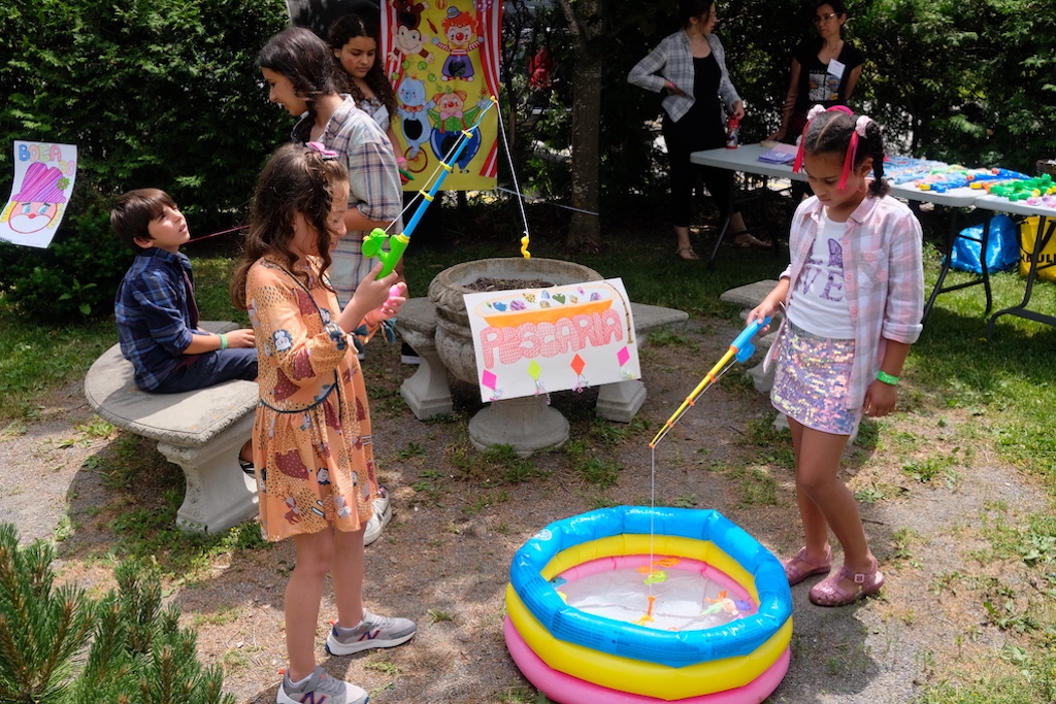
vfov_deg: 37.9
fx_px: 1027
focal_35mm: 35
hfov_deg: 54.4
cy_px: 352
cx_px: 528
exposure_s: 1/480
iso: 400
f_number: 8
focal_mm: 23
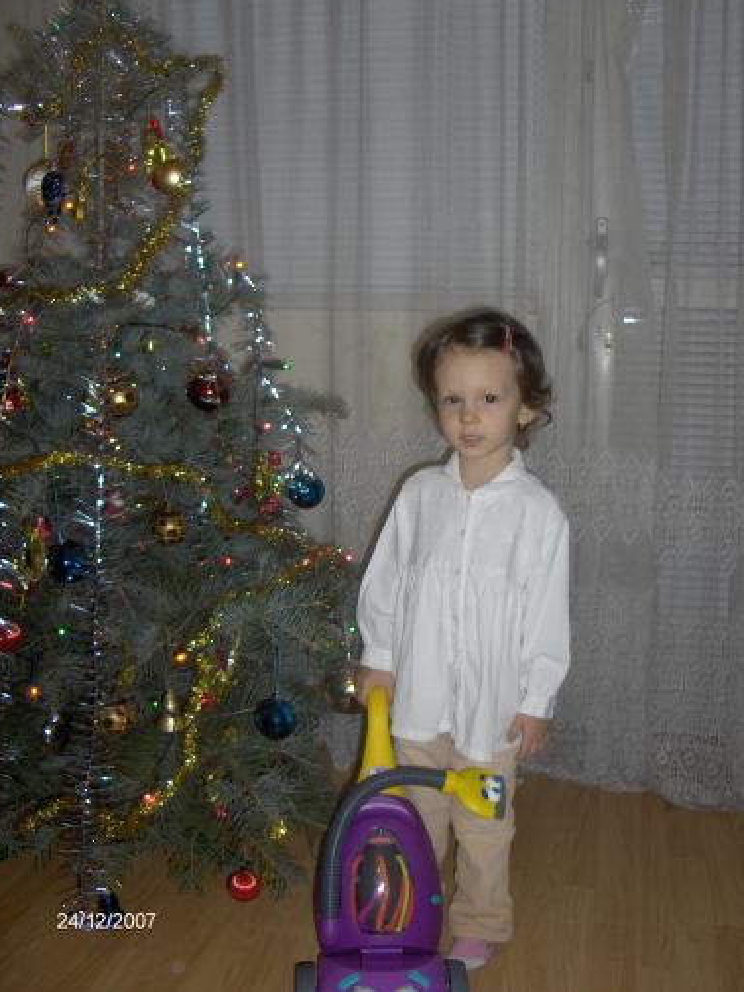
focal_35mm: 37
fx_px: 1060
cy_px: 471
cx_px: 374
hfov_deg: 38.7
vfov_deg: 50.1
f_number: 2.6
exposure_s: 1/60
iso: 100
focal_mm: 5.8
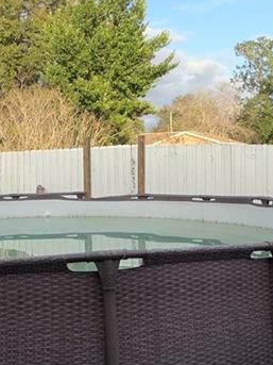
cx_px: 87
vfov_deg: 38.9
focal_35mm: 49
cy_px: 193
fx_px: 516
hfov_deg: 29.4
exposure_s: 1/585
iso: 20
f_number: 2.2
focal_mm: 2.22
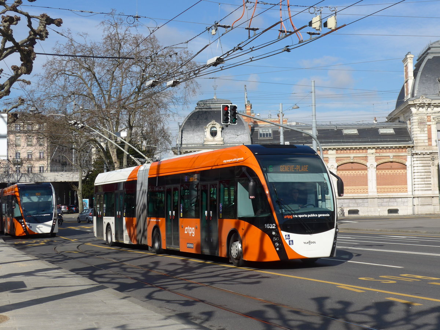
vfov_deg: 24.8
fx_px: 750
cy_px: 165
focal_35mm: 59
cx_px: 220
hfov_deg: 32.7
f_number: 3.5
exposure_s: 1/1300
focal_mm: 12
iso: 80
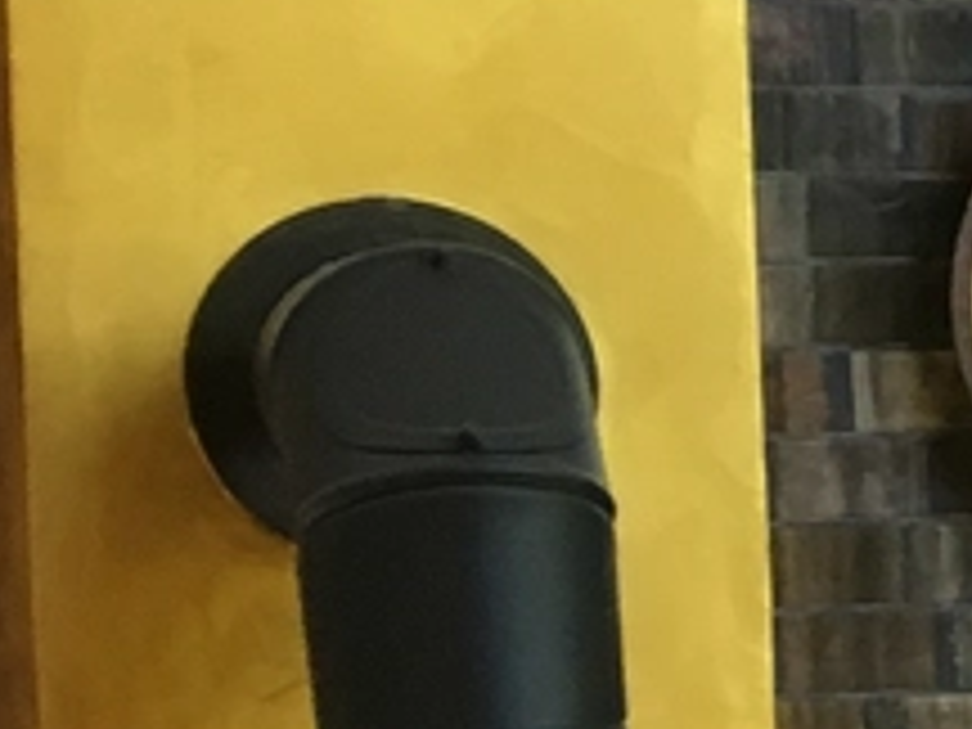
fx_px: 5644
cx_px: 3330
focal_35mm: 201
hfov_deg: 7.9
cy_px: 736
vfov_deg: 7.4
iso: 100
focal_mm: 4.15
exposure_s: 1/33
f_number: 2.2
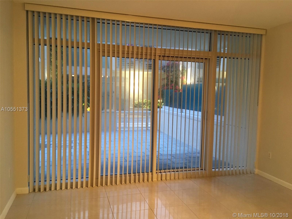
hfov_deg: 61.7
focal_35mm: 29
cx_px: 146
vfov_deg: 48.2
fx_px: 245
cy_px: 110
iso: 200
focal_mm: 4.15
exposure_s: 1/24
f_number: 2.2
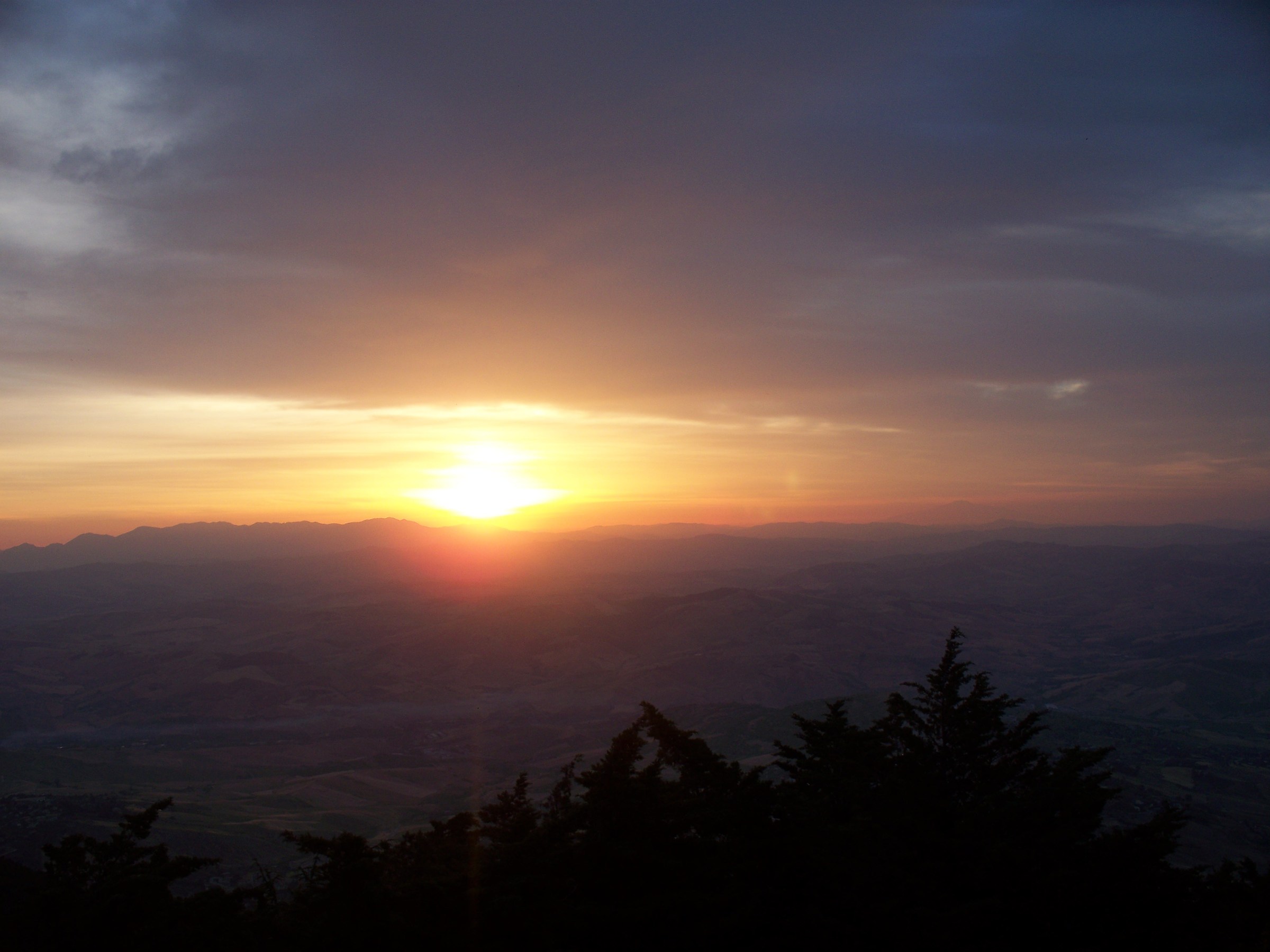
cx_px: 635
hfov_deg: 51.4
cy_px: 476
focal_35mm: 36
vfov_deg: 39.7
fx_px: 1321
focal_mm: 7.54
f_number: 2.8
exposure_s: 1/250
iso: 64
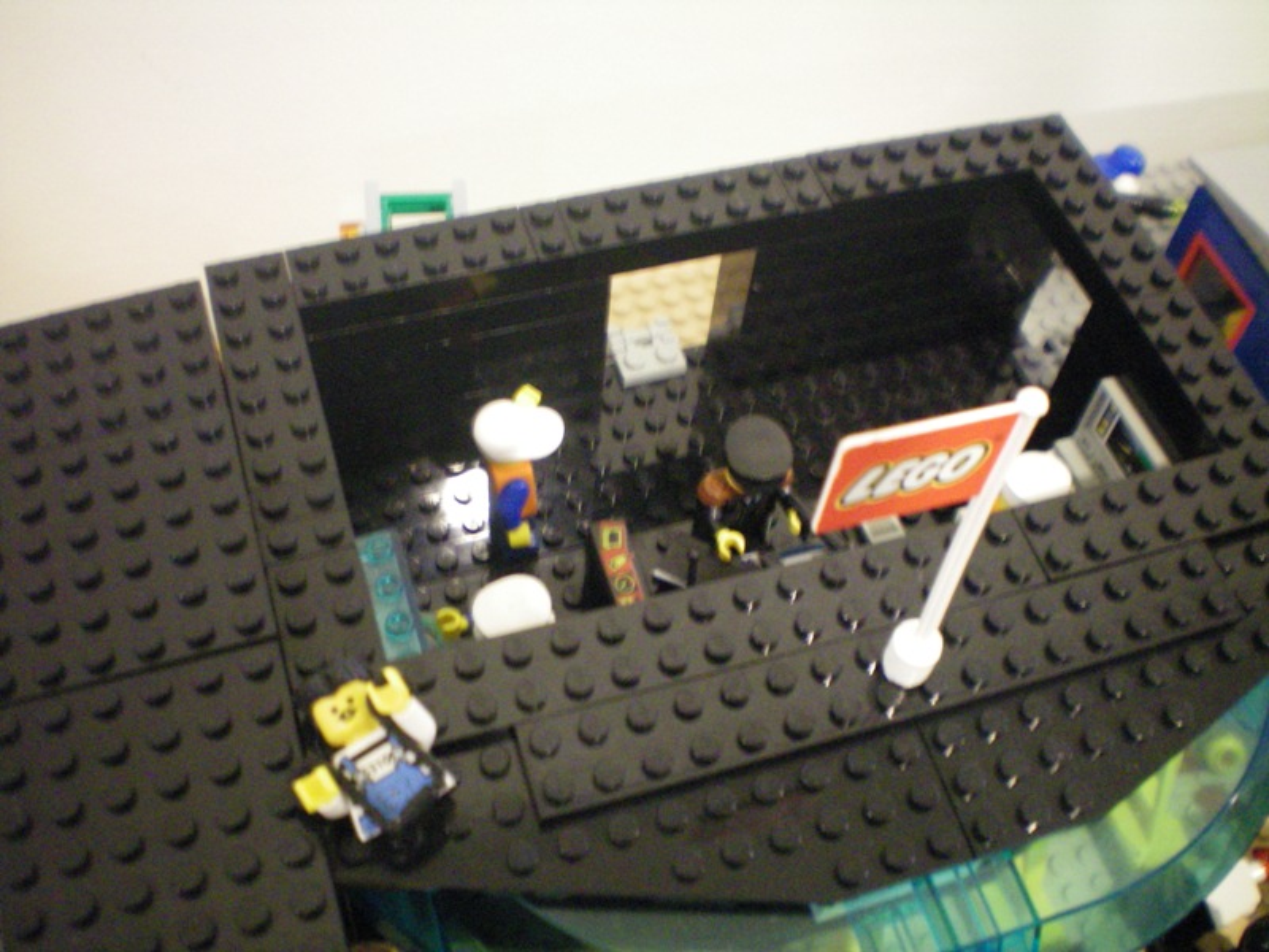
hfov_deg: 49.0
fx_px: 1393
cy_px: 476
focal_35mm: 38
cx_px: 634
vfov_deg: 37.7
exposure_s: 1/6
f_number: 3.1
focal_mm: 6.3
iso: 400
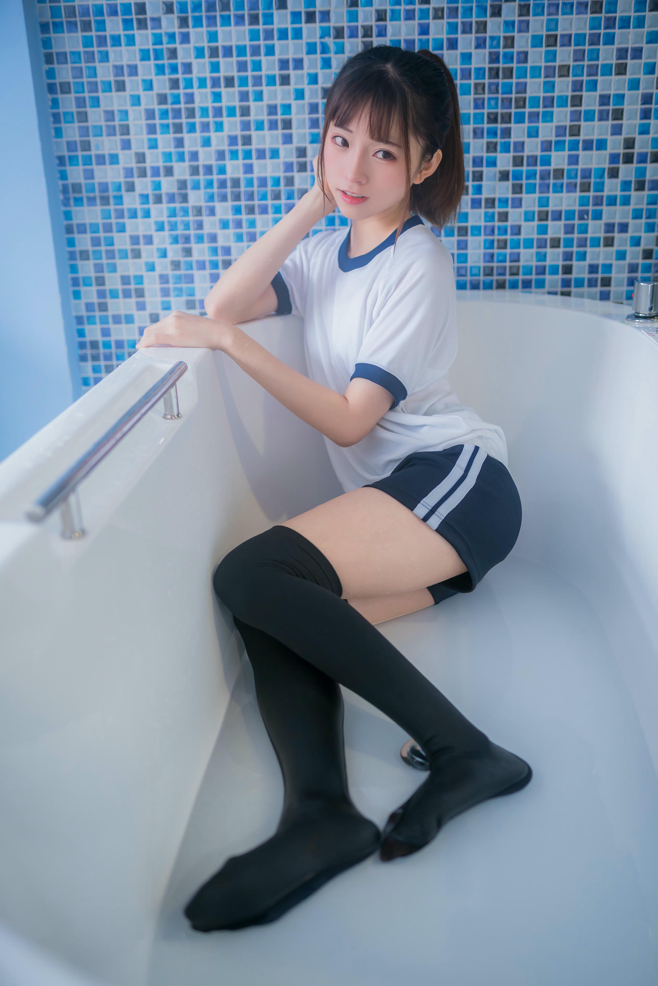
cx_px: 329
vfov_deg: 54.4
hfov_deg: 37.9
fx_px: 960
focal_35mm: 35
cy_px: 493
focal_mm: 35
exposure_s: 1/125
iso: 800
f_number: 1.8
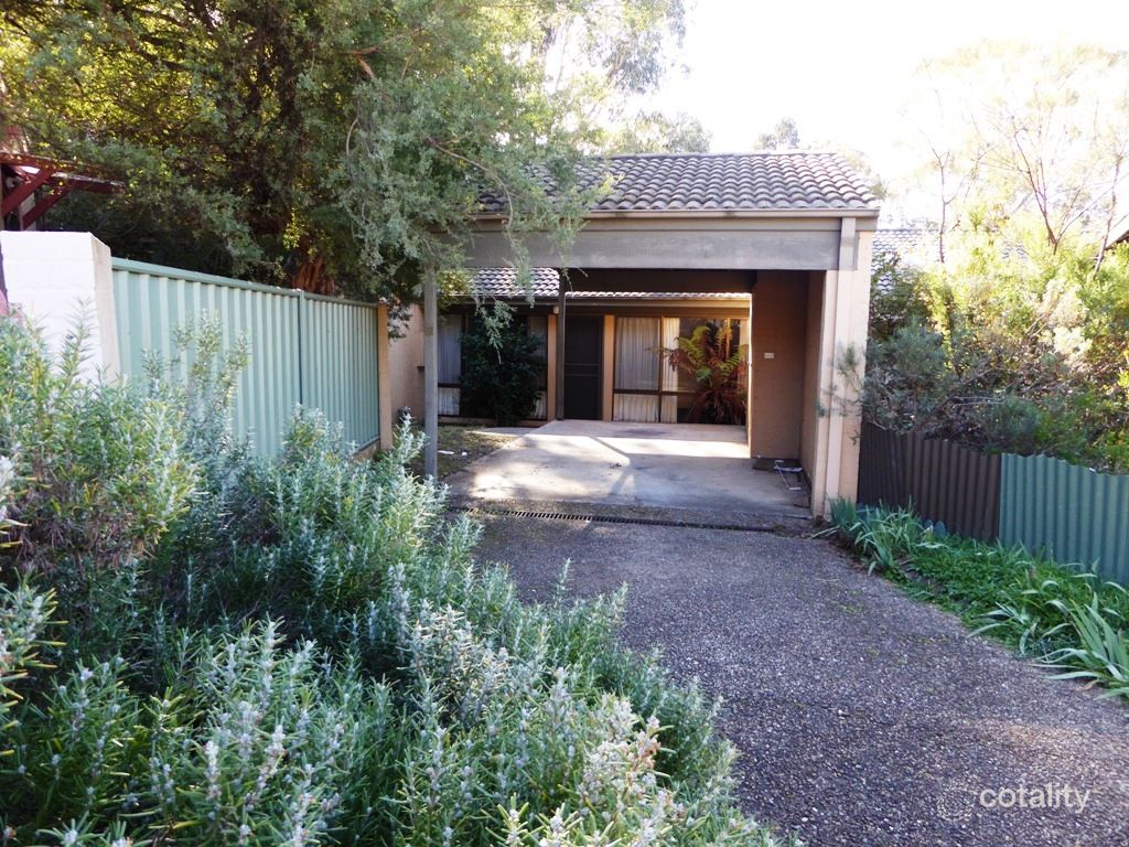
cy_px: 424
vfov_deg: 54.9
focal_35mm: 25
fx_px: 815
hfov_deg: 69.4
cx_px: 564
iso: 100
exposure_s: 1/60
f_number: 3.3
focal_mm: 4.3
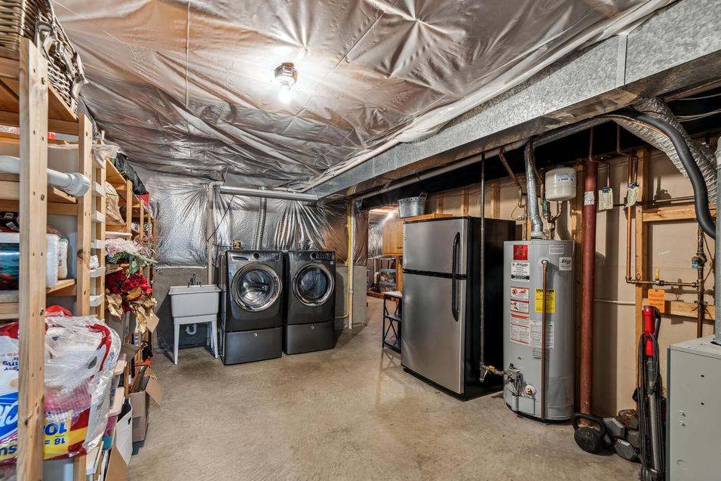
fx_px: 300
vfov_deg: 77.2
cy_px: 255
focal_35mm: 15
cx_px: 339
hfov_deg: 100.3
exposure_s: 6
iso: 100
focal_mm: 14
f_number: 9
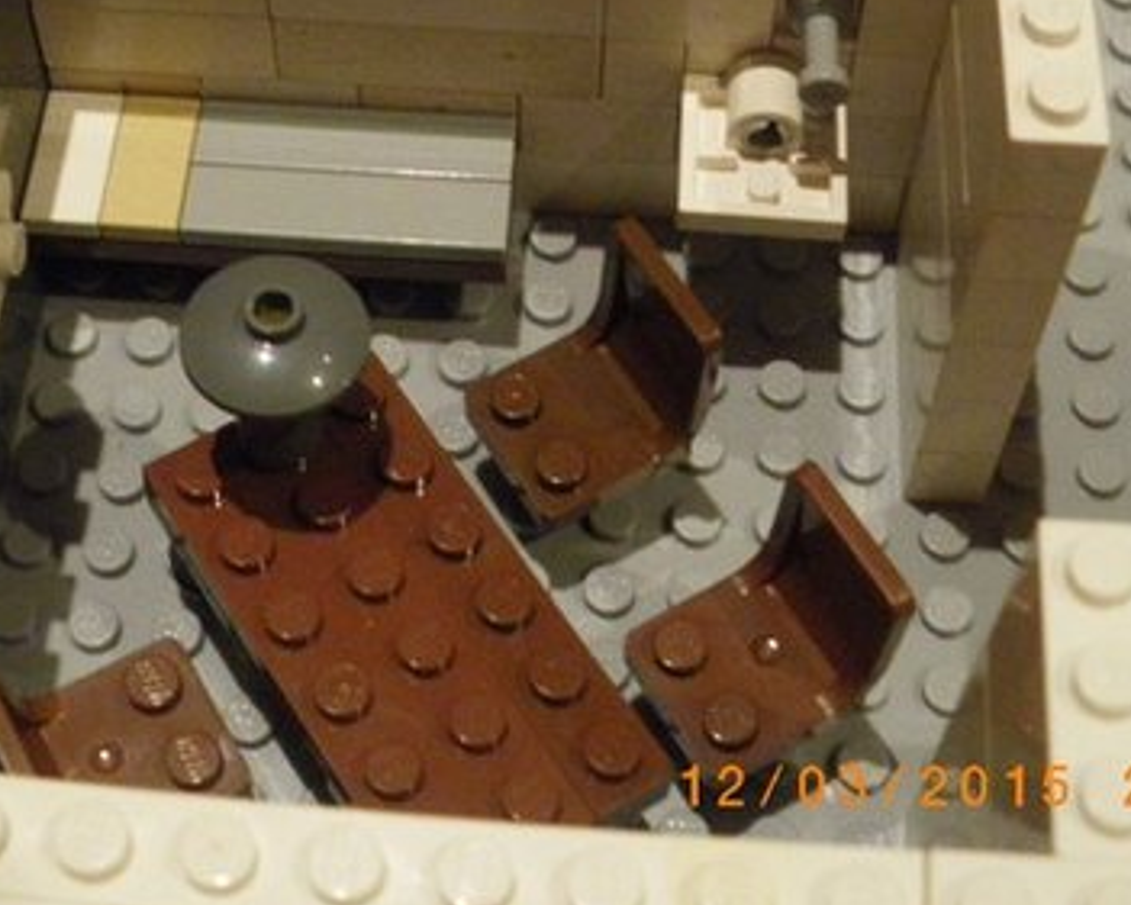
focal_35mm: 64
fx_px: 2143
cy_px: 193
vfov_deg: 23.5
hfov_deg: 29.5
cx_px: 485
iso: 800
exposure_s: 1/20
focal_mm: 6.3
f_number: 3.5
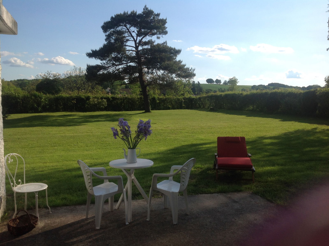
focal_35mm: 35
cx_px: 164
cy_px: 123
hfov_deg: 52.7
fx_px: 332
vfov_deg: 40.6
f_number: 2.4
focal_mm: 4.28
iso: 50
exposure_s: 1/1890
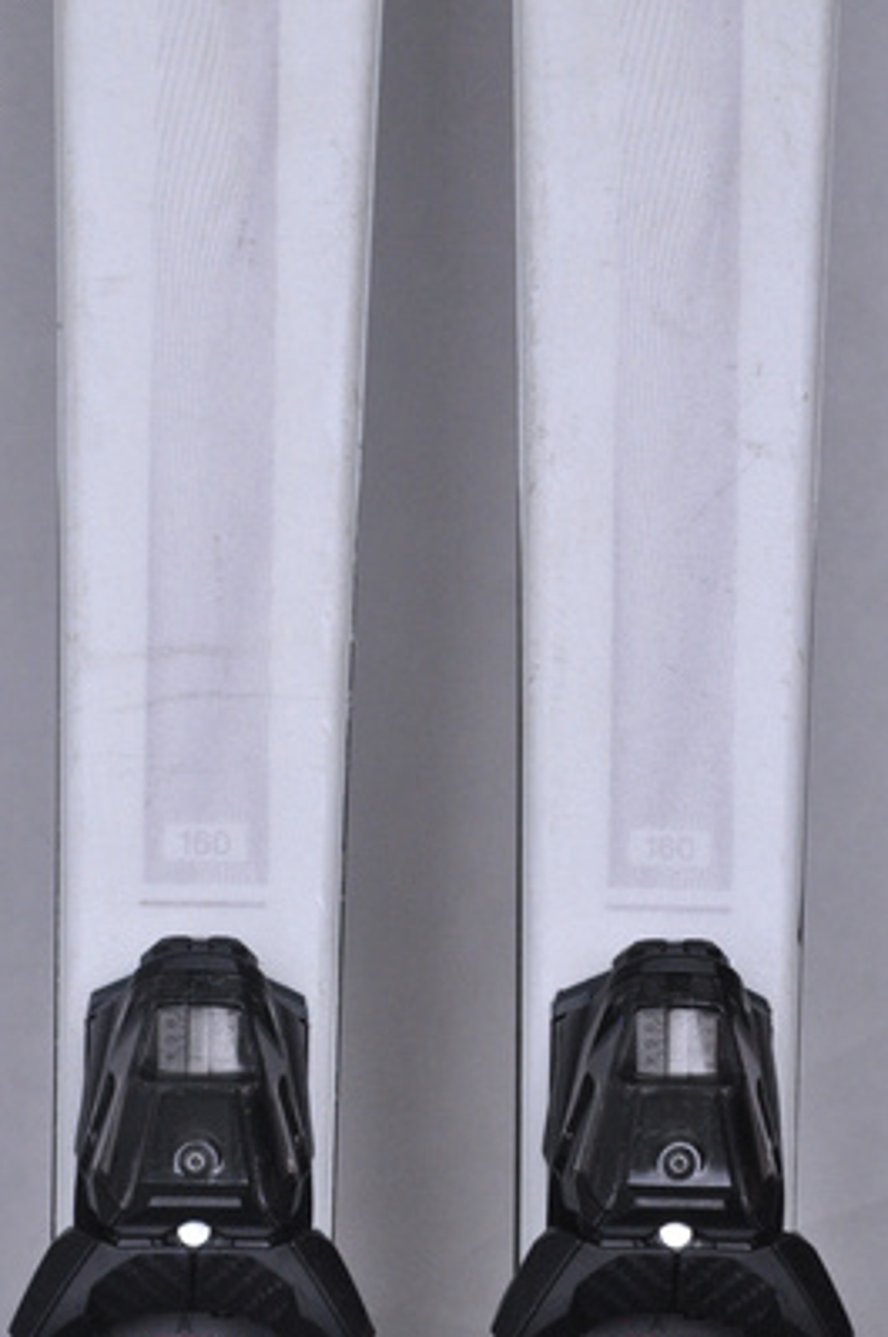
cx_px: 434
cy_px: 637
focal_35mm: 178
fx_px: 6587
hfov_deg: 7.7
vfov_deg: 11.6
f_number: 9.5
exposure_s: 1/125
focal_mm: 105
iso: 3200
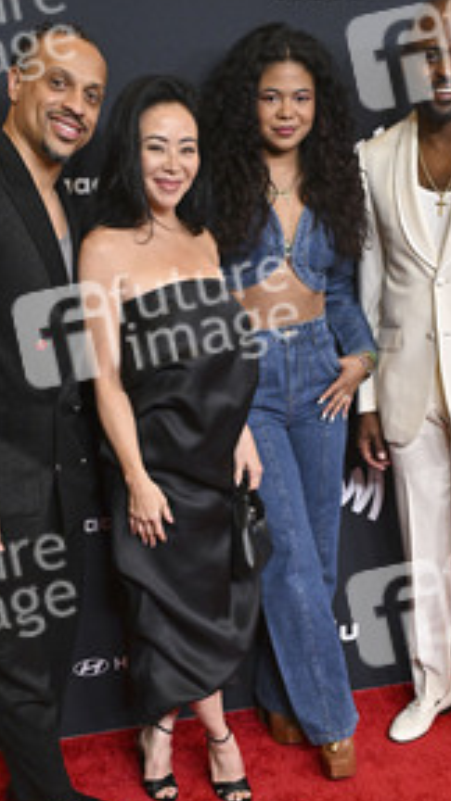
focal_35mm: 45
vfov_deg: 45.3
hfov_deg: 26.5
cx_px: 237
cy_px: 462
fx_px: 957
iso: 4000
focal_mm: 31
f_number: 5.6
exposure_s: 1/250
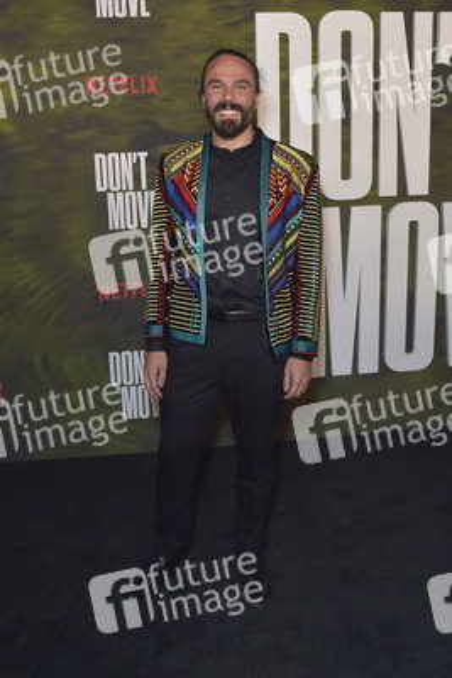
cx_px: 226
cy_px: 339
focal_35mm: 24
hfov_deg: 53.2
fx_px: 452
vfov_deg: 73.7
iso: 800
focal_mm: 24
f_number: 6.3
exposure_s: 1/200
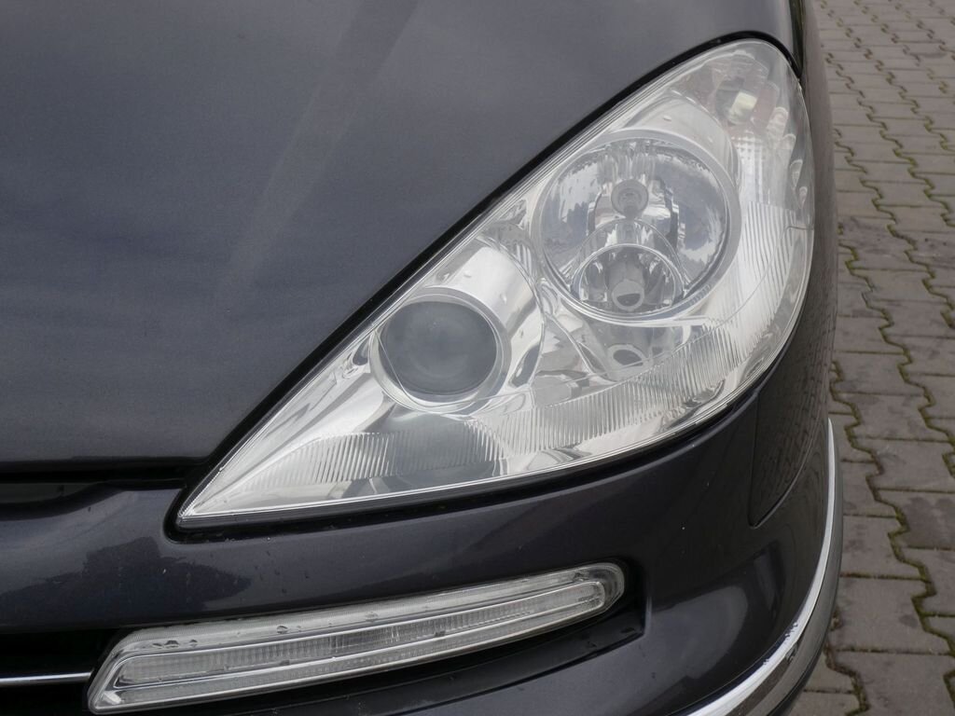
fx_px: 1821
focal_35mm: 66
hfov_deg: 29.4
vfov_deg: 22.3
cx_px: 478
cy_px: 358
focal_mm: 11.9
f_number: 5.6
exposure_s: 1/125
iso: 80
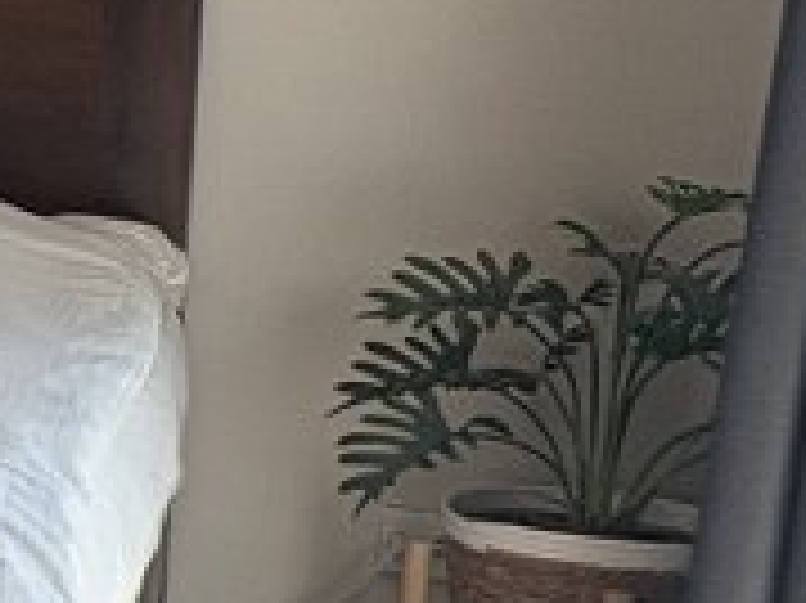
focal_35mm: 89
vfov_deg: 16.5
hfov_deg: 13.2
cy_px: 196
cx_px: -1322
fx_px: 2071
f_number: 2.2
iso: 160
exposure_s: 1/99
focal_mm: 2.22
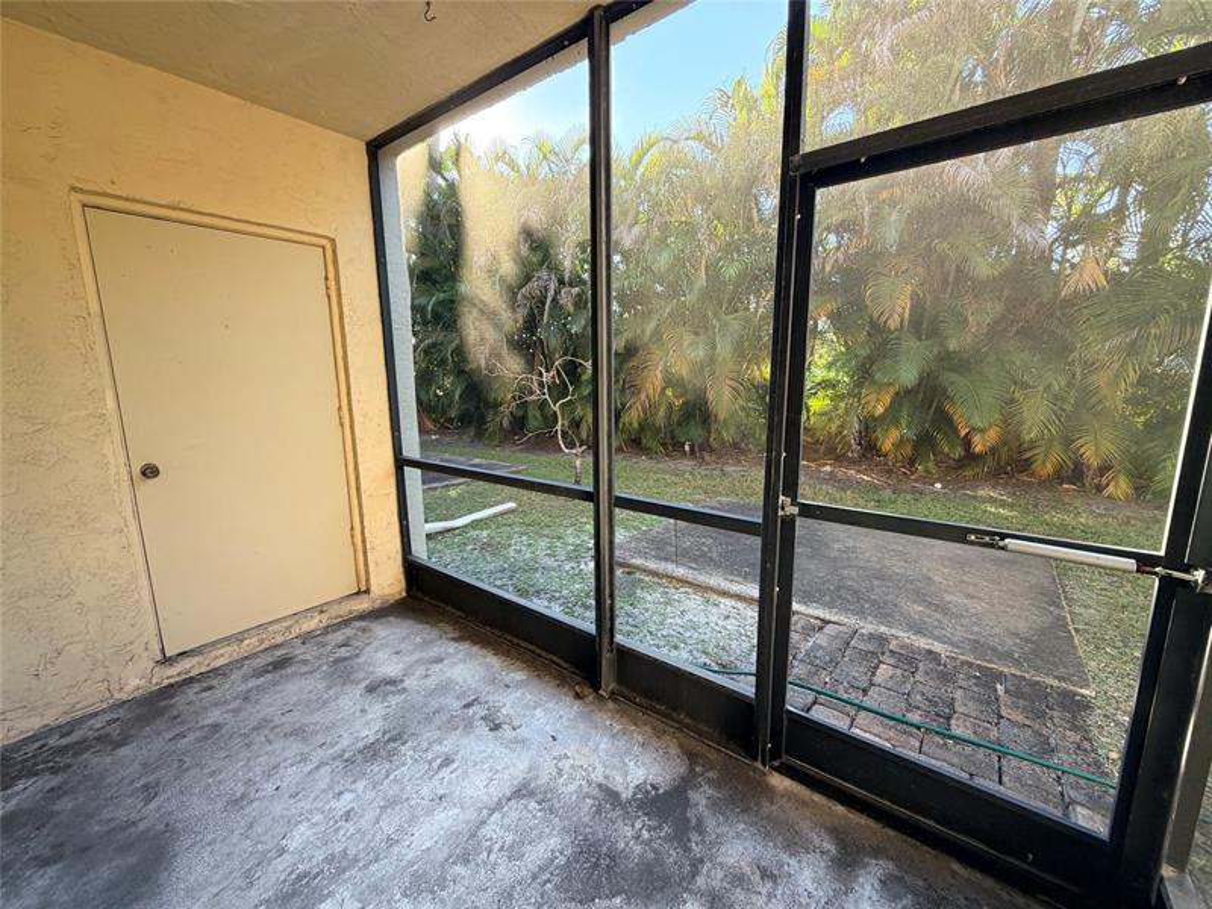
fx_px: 490
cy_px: 454
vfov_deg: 85.7
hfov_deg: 102.1
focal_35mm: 14
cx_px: 606
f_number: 2.2
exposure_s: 1/121
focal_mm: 2.22
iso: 100
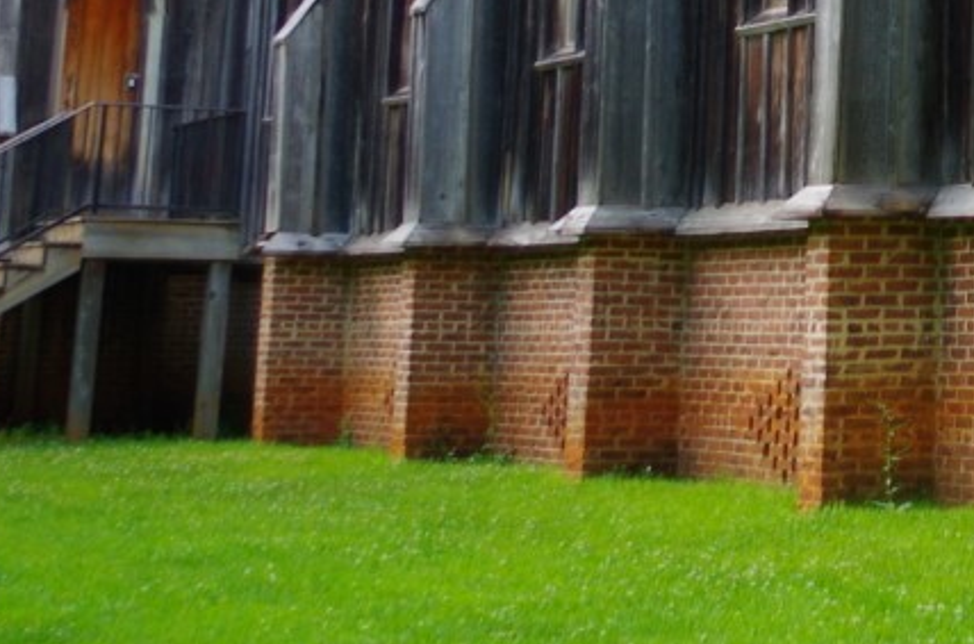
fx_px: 2780
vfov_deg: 12.0
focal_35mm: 103
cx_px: 1426
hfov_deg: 17.9
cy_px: -564
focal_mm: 18
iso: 200
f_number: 4
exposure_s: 1/160
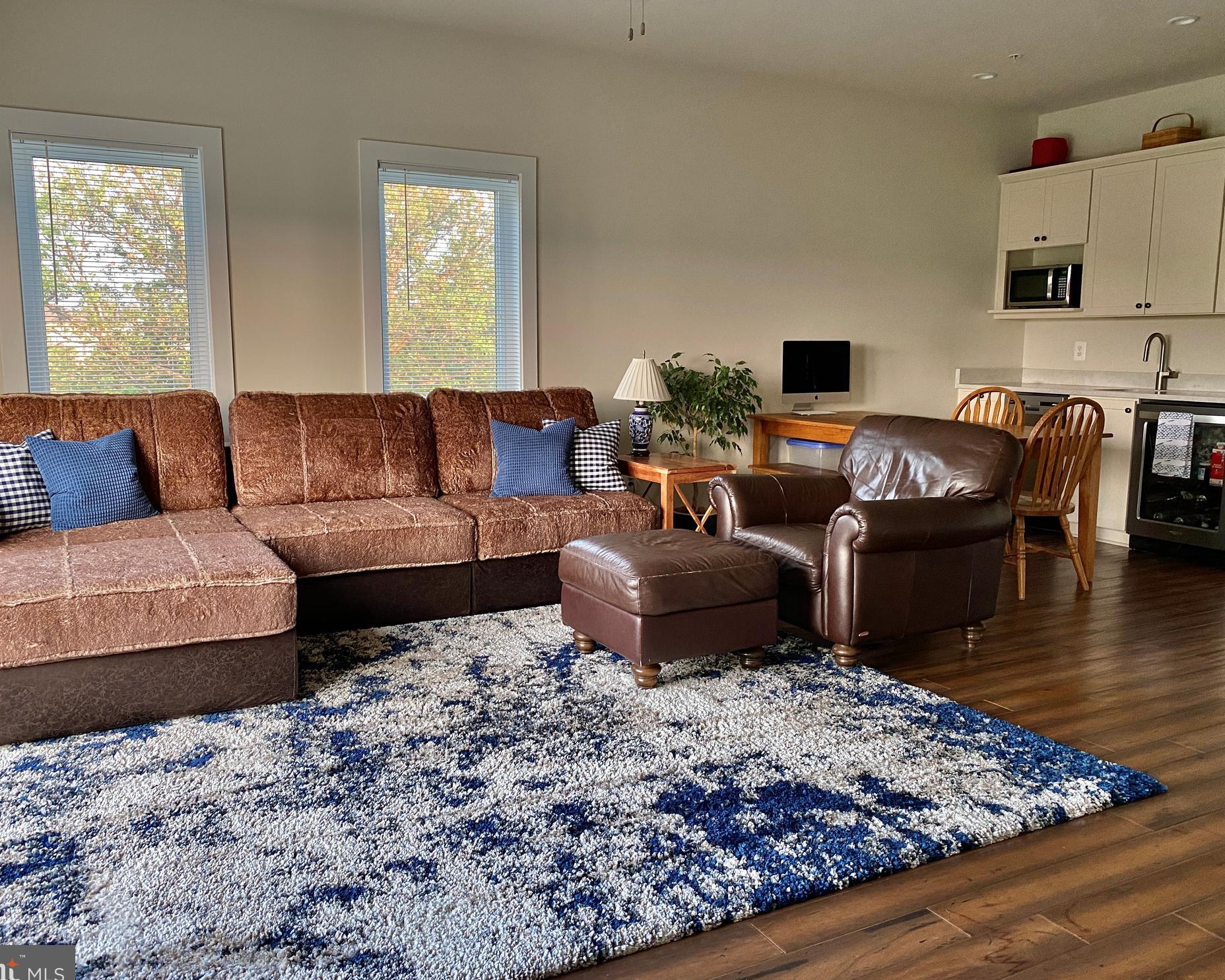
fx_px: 1015
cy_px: 492
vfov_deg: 51.5
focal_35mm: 28
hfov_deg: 62.2
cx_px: 586
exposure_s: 1/61
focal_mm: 4.25
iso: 125
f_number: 1.8
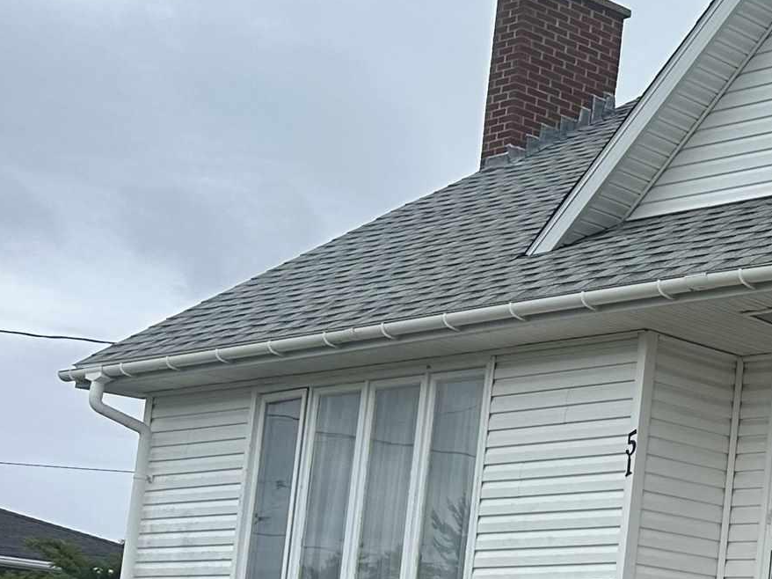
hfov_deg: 18.8
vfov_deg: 17.2
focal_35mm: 84
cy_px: 581
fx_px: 1873
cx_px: 1334
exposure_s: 1/4762
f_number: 1.78
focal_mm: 6.86
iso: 80
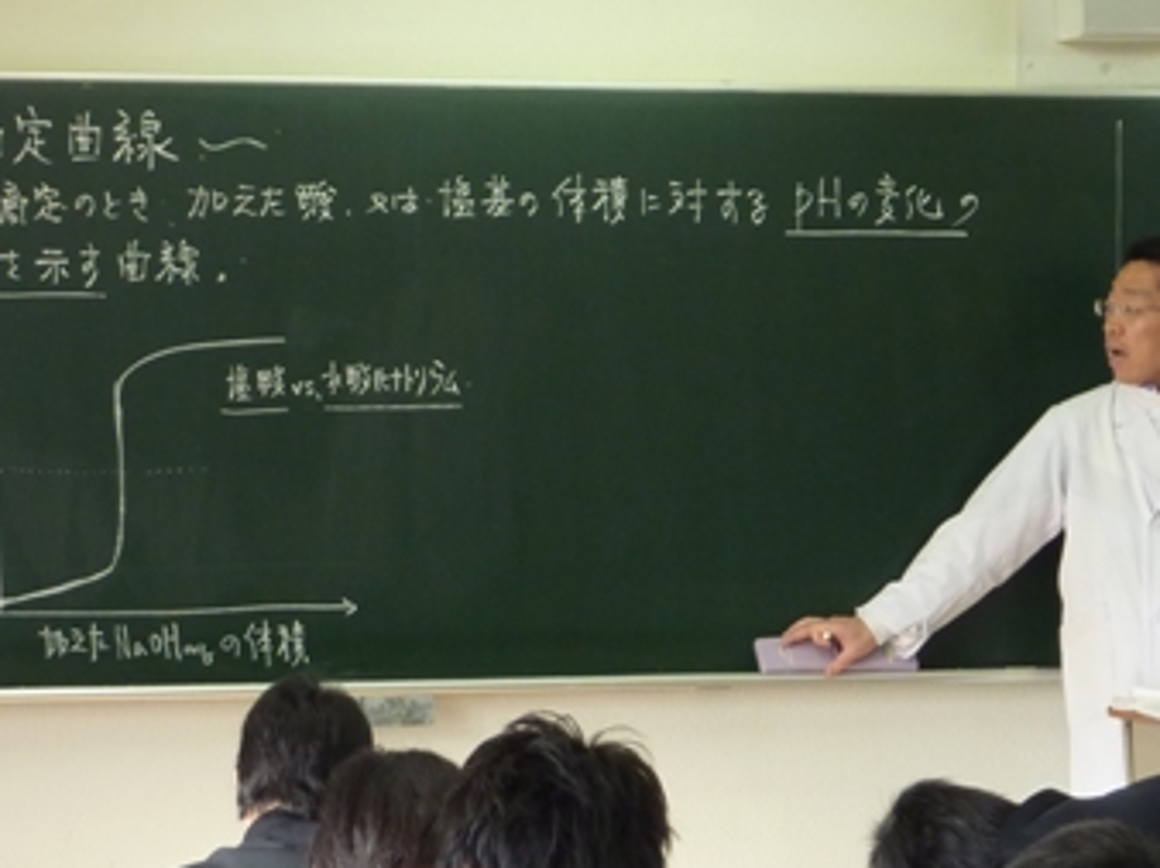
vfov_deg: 10.7
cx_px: 652
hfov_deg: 14.3
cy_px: 436
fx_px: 4621
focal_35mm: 138
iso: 160
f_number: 4.1
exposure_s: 1/30
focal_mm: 11.9
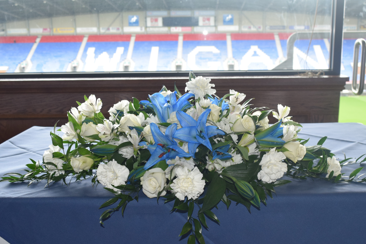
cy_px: 147
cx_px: 202
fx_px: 457
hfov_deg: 43.6
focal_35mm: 45
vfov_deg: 29.8
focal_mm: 22
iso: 720
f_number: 5.6
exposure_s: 1/125
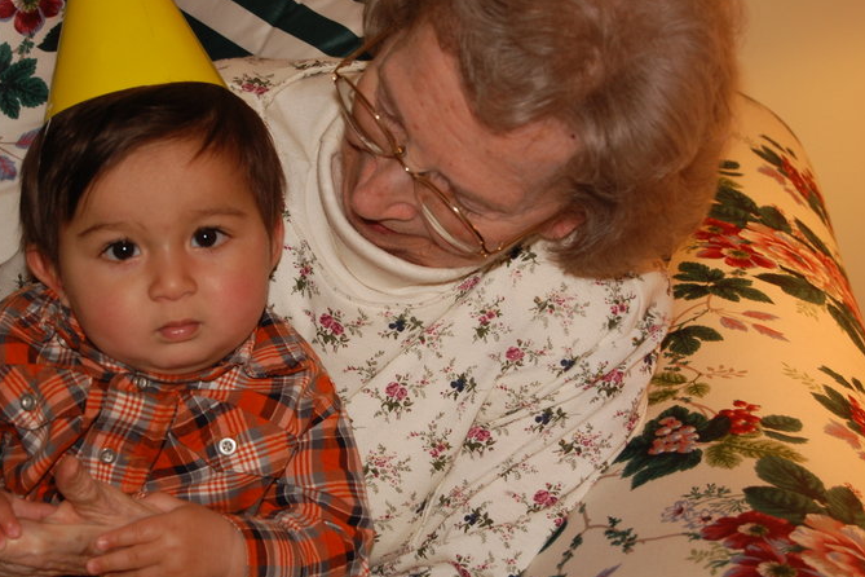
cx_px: 357
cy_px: 278
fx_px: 2369
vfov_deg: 13.9
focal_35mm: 99
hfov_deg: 20.7
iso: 400
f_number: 5.6
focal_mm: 55
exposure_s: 1/60
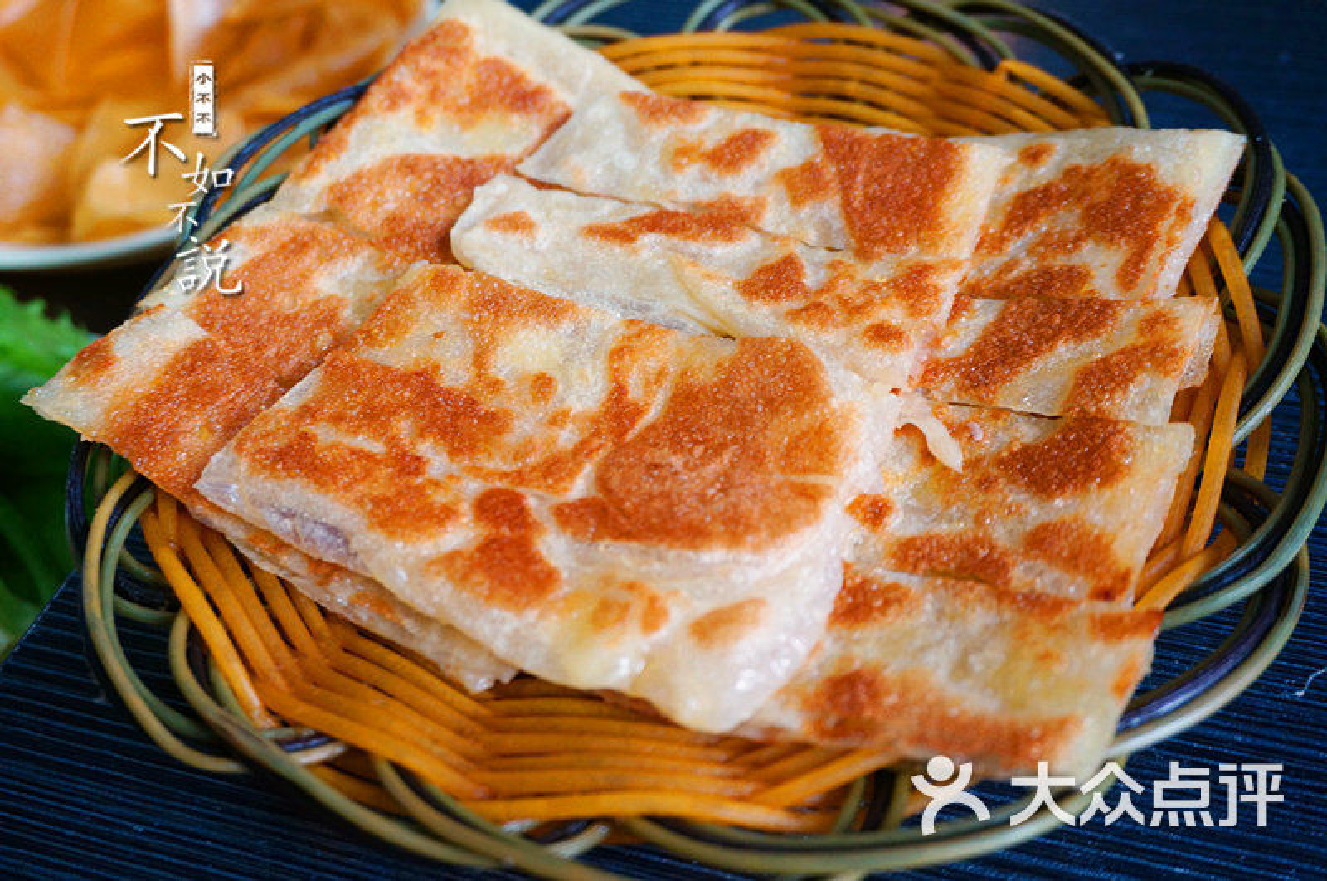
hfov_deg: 51.3
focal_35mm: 38
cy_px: 440
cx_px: 664
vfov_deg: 35.4
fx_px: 1380
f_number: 4.5
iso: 400
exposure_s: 1/60
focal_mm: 25
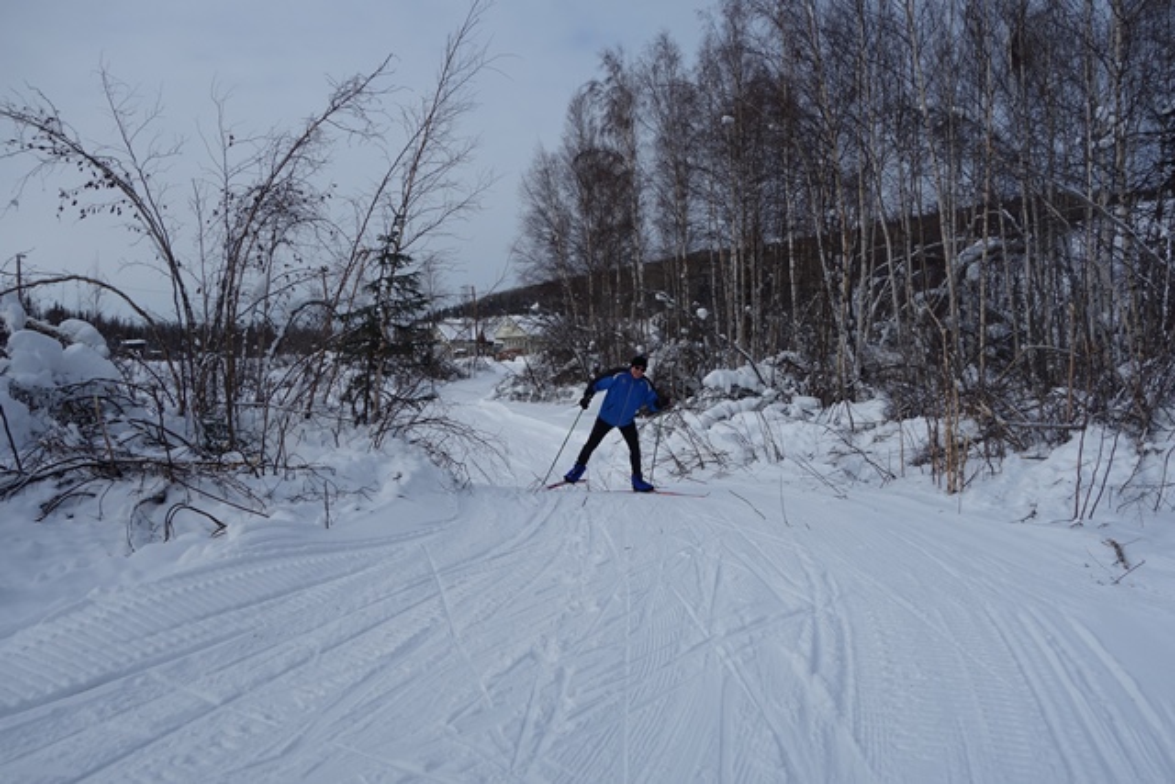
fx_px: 914
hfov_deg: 65.5
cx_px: 588
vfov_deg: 46.4
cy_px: 392
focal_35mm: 28
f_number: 5.6
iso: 125
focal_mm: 10.4
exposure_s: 1/800
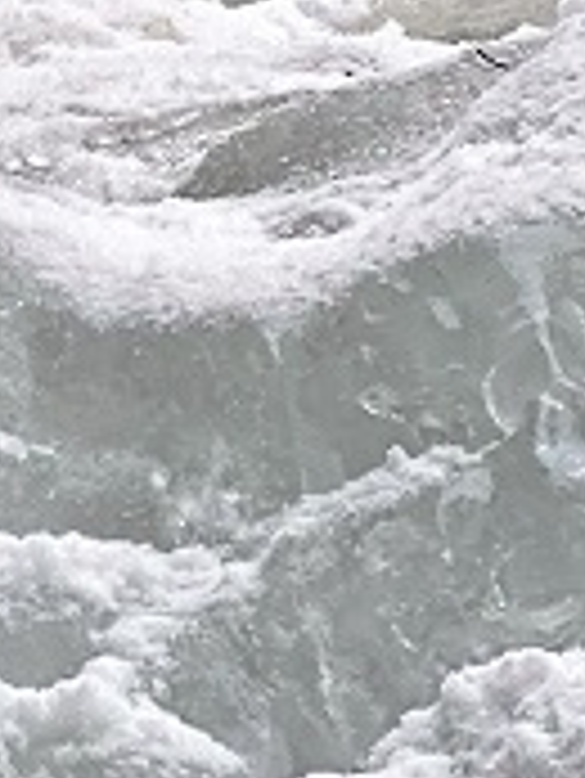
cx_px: -878
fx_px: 6819
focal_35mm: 303
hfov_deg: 4.8
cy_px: -666
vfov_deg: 6.4
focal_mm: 6
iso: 20
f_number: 2
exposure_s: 1/209
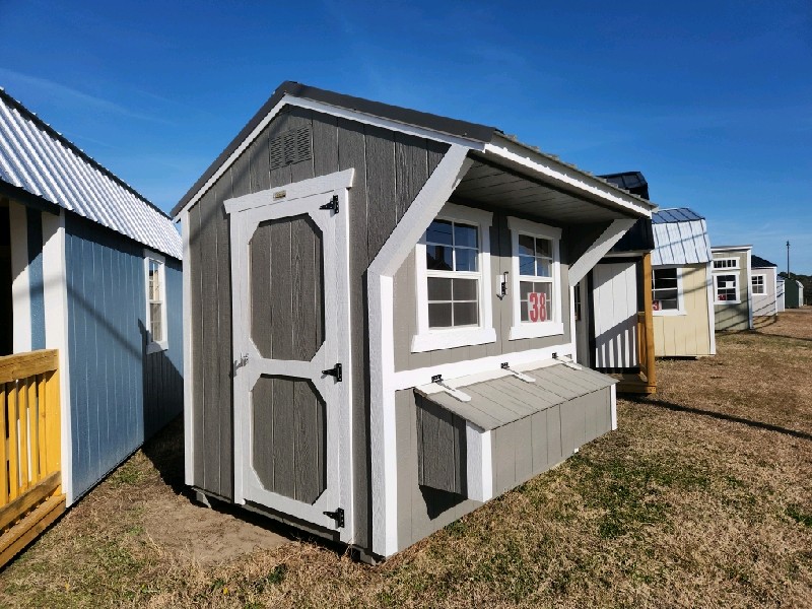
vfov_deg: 58.9
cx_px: 406
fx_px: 540
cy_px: 304
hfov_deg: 73.9
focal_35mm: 23
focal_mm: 5.4
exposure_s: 1/3333
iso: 20
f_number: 1.8
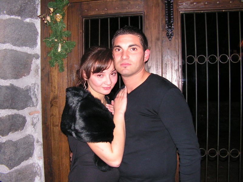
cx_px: 122
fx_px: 253
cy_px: 91
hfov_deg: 51.4
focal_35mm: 36
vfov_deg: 39.7
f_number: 3.2
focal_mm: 6
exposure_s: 1/40
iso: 200
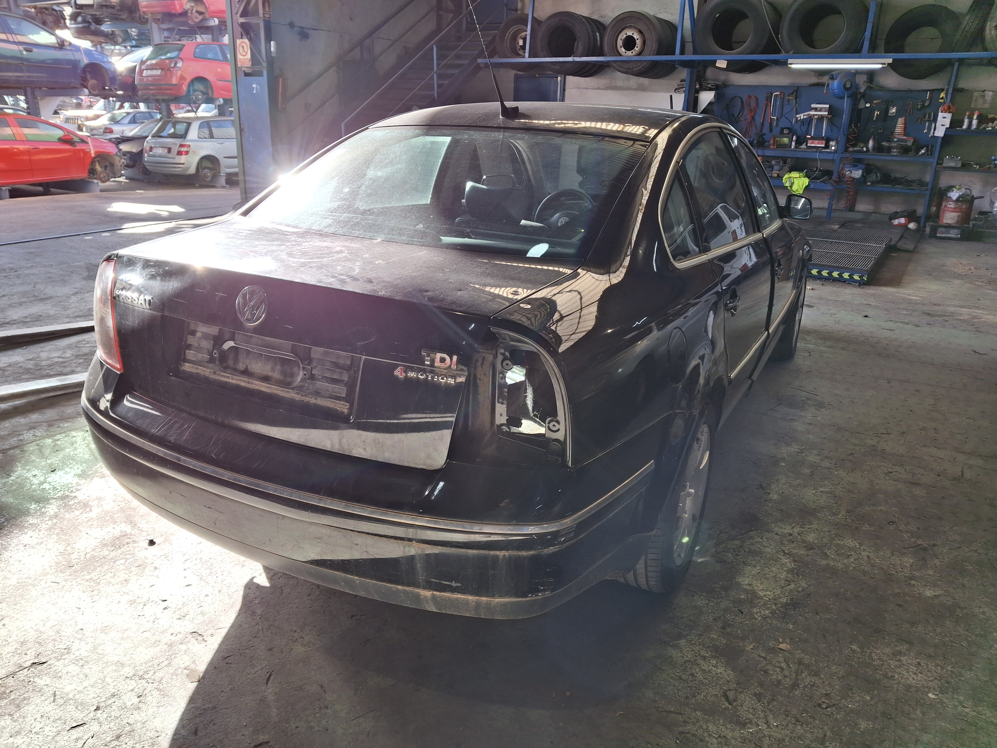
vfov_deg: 54.9
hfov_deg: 69.4
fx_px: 720
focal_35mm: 25
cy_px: 374
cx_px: 498
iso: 25
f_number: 1.8
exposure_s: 1/100
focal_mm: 4.69
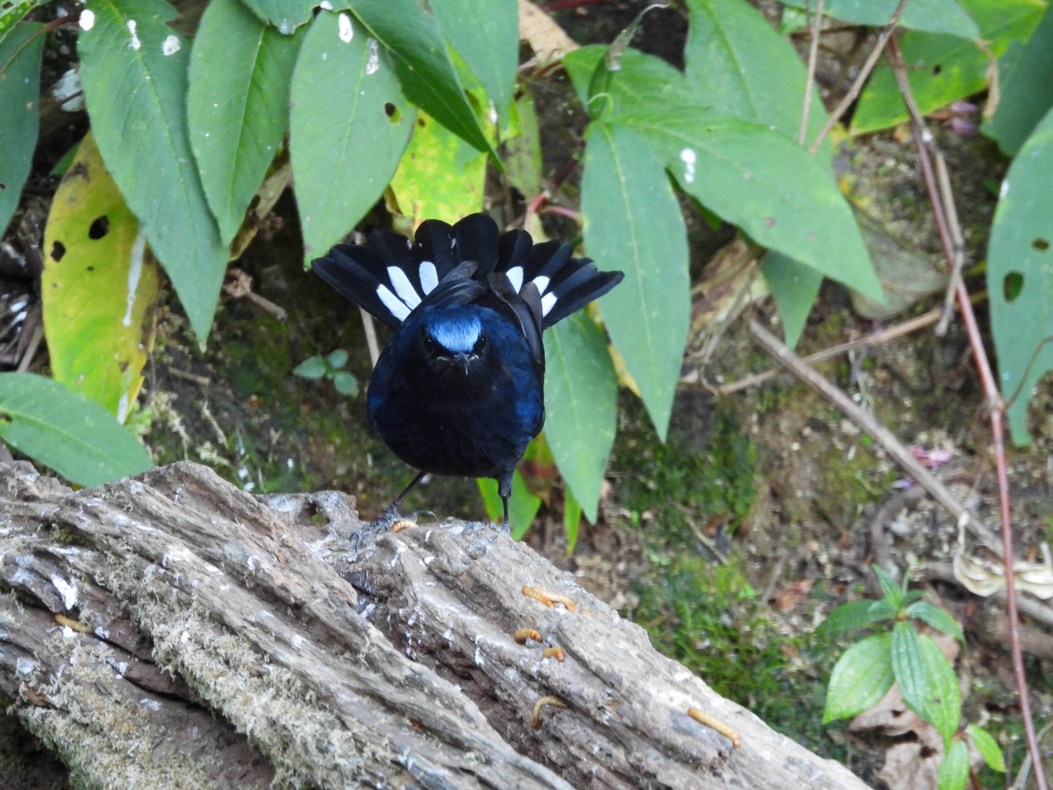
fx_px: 30419
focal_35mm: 1000
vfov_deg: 1.5
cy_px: 395
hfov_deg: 2.0
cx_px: 526
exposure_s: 1/60
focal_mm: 178
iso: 720
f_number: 5.6
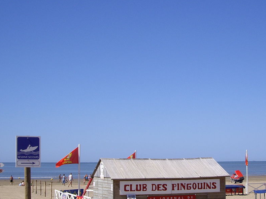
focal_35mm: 77
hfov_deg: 25.2
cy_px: 106
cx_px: 181
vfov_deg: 19.1
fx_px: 592
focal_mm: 7.9
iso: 64
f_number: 8
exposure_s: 1/200
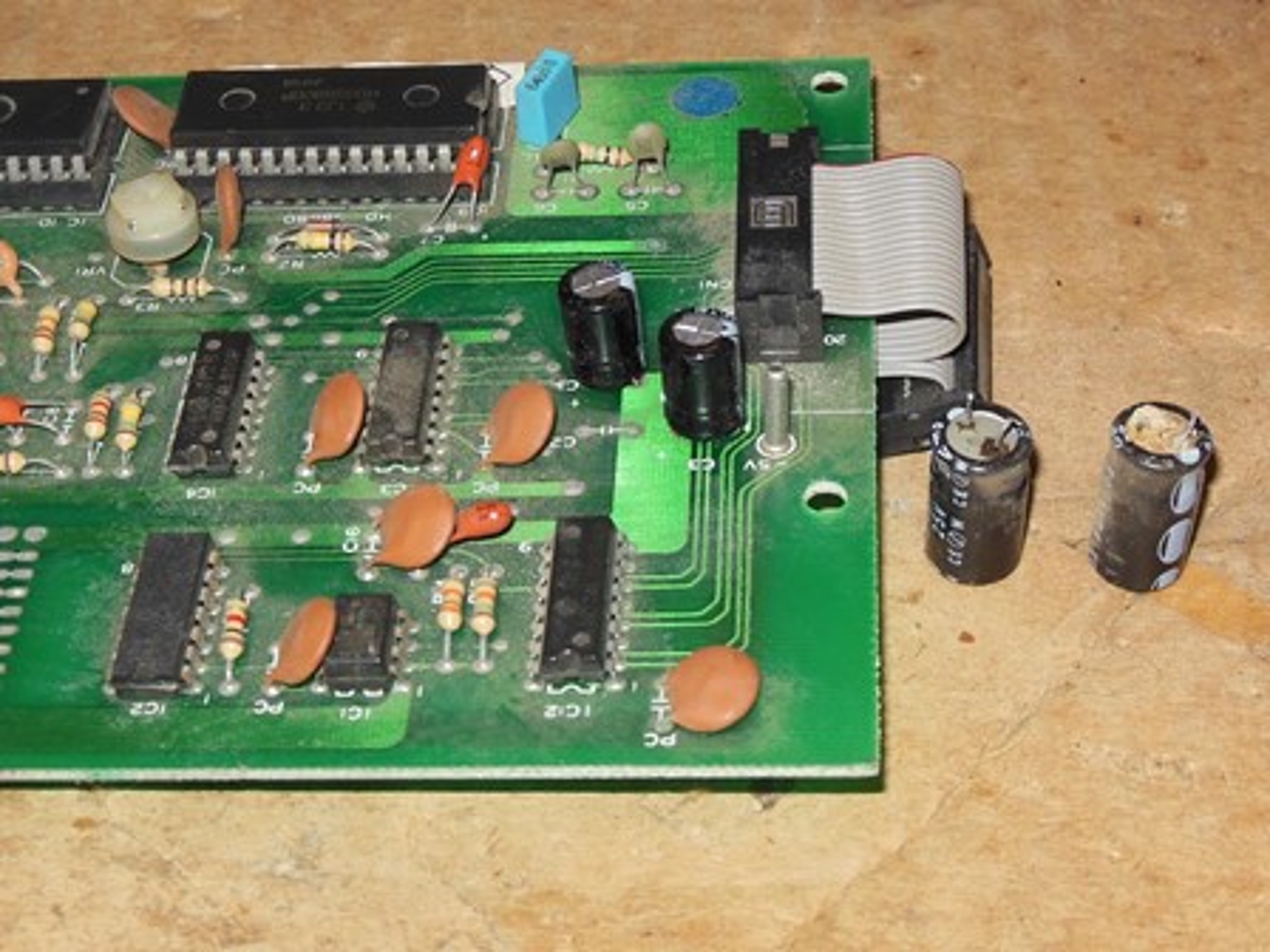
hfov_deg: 43.9
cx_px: 635
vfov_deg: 33.6
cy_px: 476
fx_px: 1578
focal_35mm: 43
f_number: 7.5
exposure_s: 1/30
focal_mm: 7.7
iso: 200
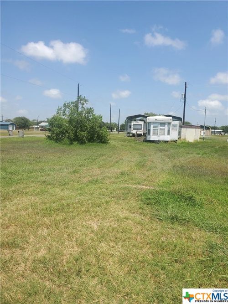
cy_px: 152
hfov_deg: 53.0
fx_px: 228
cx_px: 114
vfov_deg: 67.3
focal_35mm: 26
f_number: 2.4
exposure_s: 1/1818
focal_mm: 4.3
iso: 50
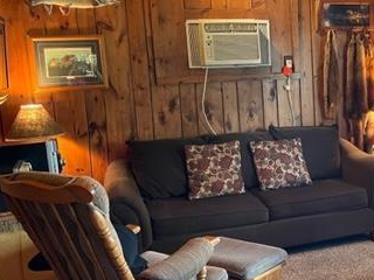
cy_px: 140
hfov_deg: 35.1
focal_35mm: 52
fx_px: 562
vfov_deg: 28.0
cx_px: 321
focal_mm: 4.2
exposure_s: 1/60
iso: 400
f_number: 1.6
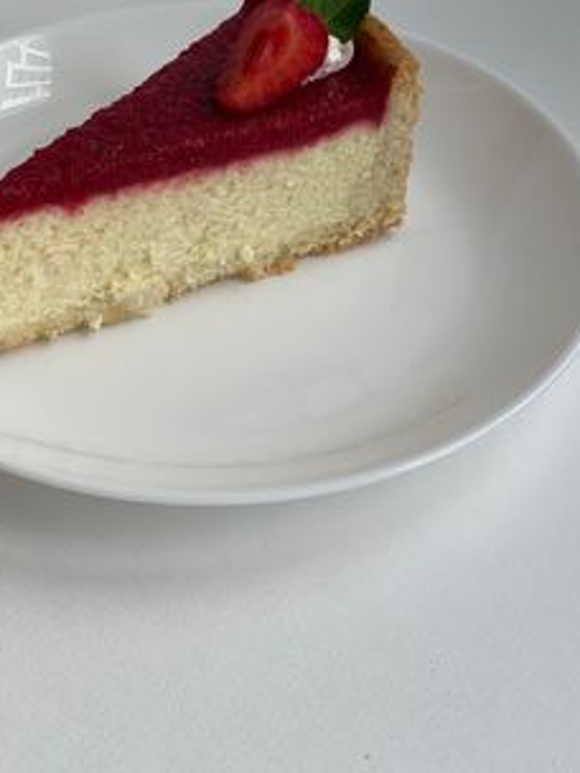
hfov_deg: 20.1
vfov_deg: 26.6
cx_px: 186
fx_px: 1631
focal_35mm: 73
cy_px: 299
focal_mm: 6
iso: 32
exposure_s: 1/122
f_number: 2
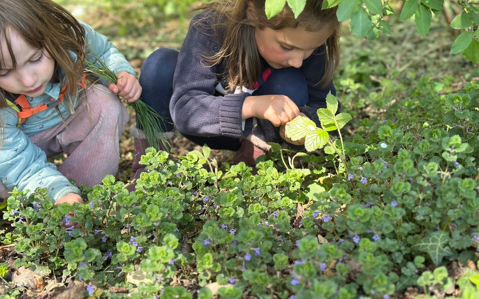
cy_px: 164
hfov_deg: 39.6
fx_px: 666
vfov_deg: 25.3
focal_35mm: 51
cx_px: 239
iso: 64
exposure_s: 1/145
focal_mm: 6.86
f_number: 1.78
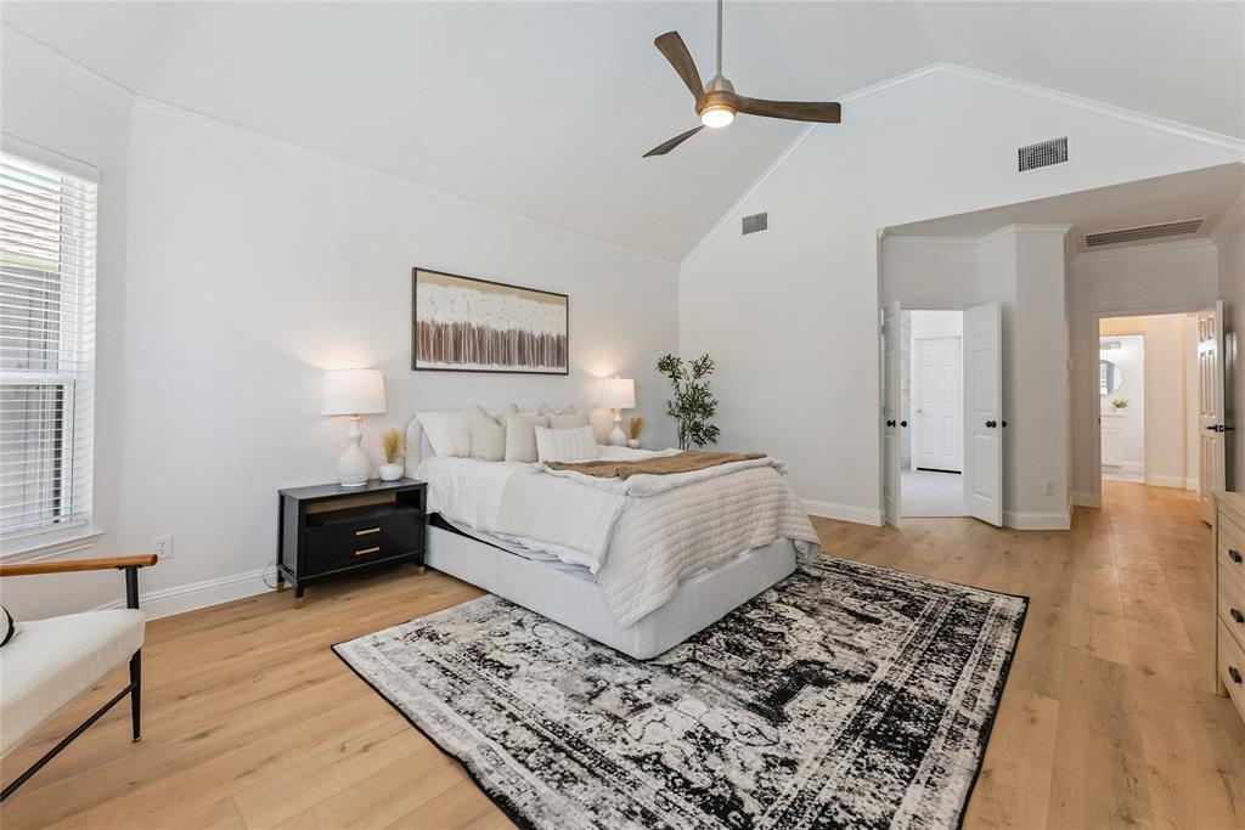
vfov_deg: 78.5
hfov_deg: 101.5
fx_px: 508
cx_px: 622
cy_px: 415
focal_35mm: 15
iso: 320
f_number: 9
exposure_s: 1/25
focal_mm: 14.7
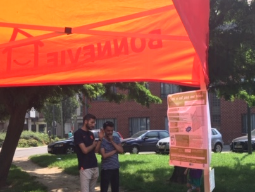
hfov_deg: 41.0
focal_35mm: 46
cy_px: 129
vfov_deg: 31.3
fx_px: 339
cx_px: 157
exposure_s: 1/487
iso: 25
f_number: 2.2
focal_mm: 4.15
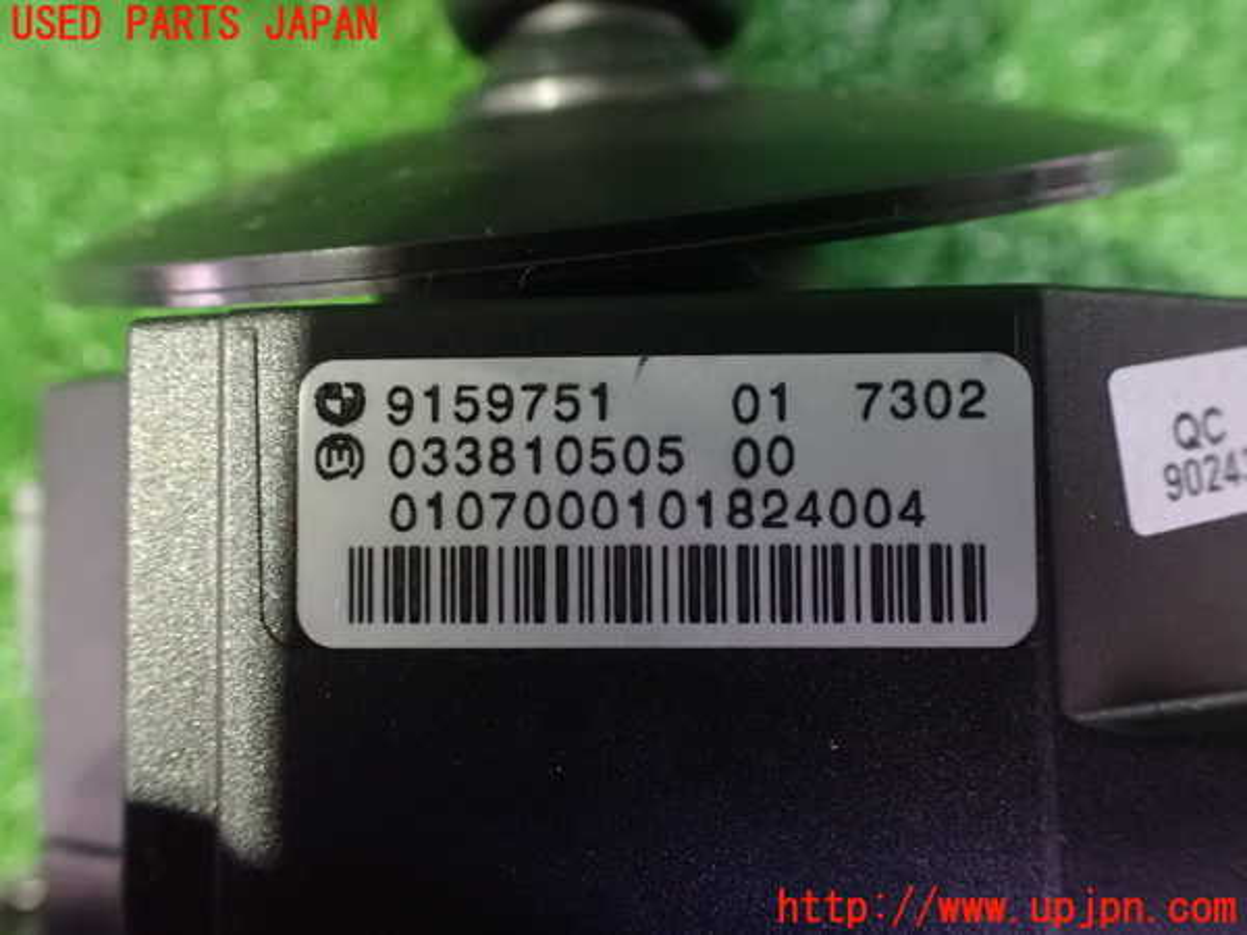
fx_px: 1081
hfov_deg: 60.0
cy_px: 468
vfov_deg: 46.8
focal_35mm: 30
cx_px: 624
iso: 1600
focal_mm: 5.4
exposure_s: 1/15
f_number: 2.3
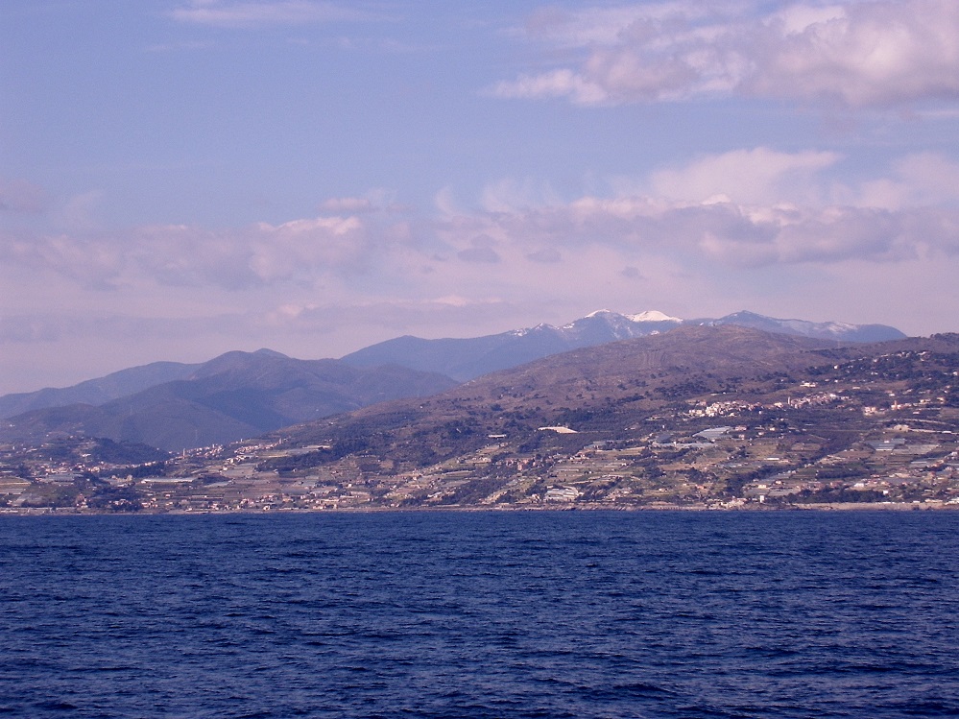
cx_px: 480
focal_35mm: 91
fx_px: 2521
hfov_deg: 21.5
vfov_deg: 16.2
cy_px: 360
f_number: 7.1
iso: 71
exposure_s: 1/272
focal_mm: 17.4
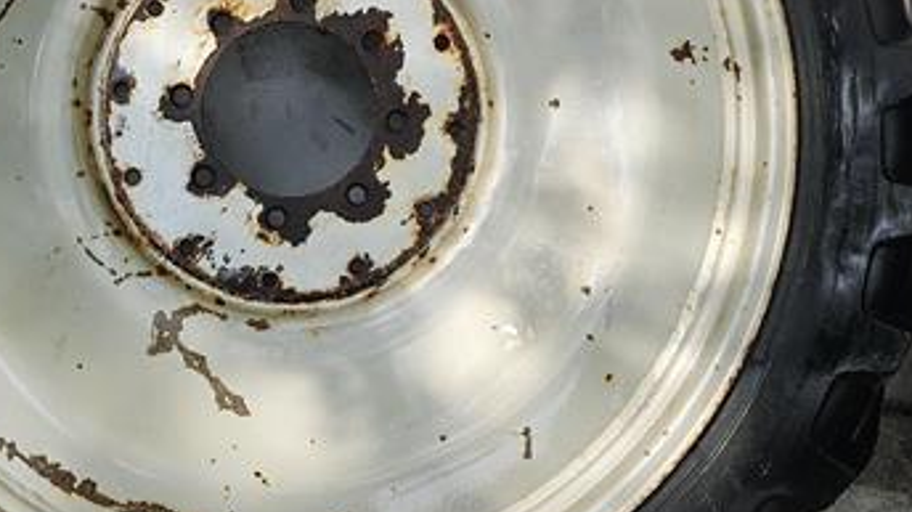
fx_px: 1353
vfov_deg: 20.7
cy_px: -8
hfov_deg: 36.9
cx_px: 305
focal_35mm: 56
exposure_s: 1/183
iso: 25
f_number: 1.8
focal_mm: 5.4
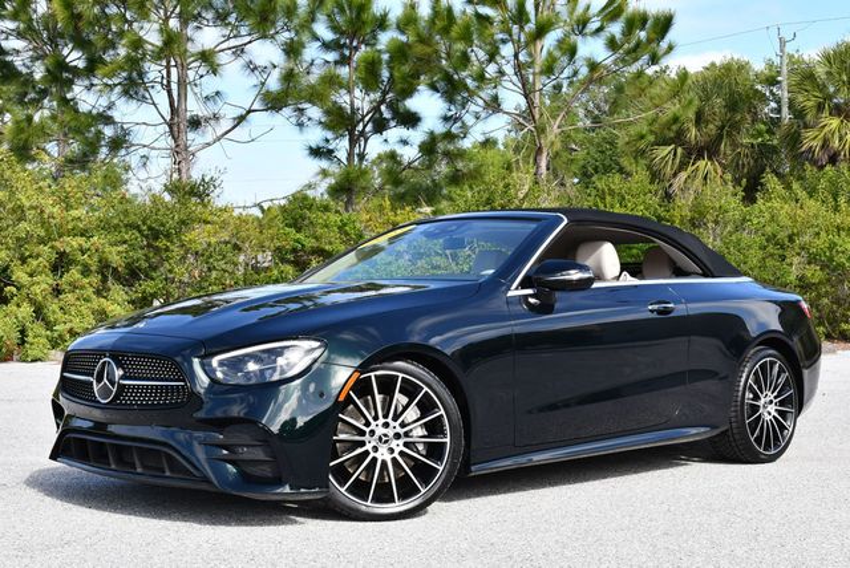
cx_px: 425
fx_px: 1229
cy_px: 284
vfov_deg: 26.0
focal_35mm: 52
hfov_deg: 38.2
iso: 200
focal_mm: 26
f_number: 8
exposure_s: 1/250
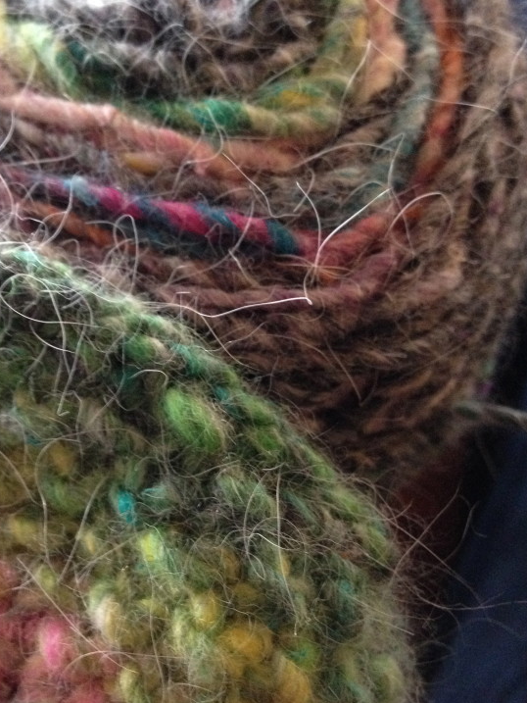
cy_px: 361
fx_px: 1015
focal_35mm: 50
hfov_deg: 28.8
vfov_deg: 38.2
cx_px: 158
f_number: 2.4
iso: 400
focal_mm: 4.28
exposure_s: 1/15
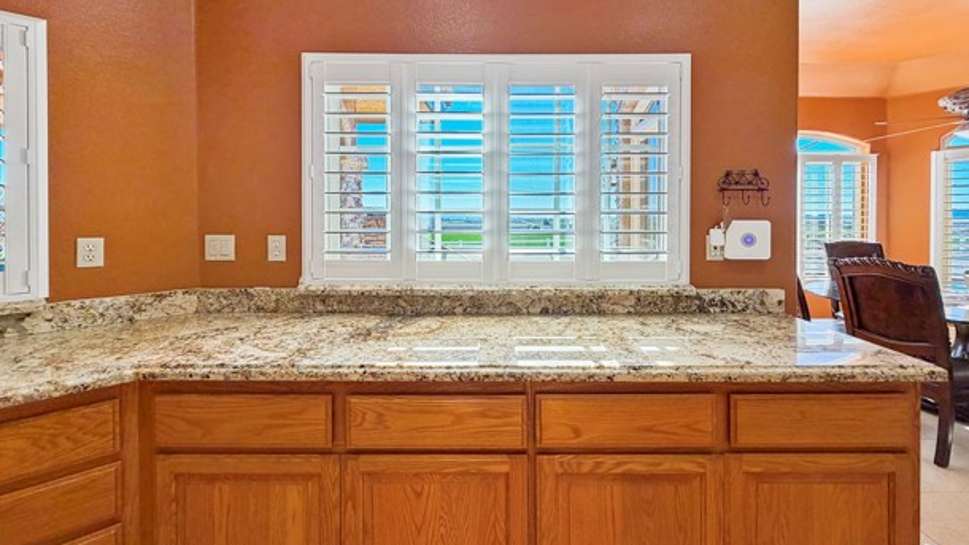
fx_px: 411
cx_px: 500
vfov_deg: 66.9
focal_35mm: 16
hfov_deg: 99.3
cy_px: 302
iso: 64
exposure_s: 1/160
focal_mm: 2.22
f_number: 2.2
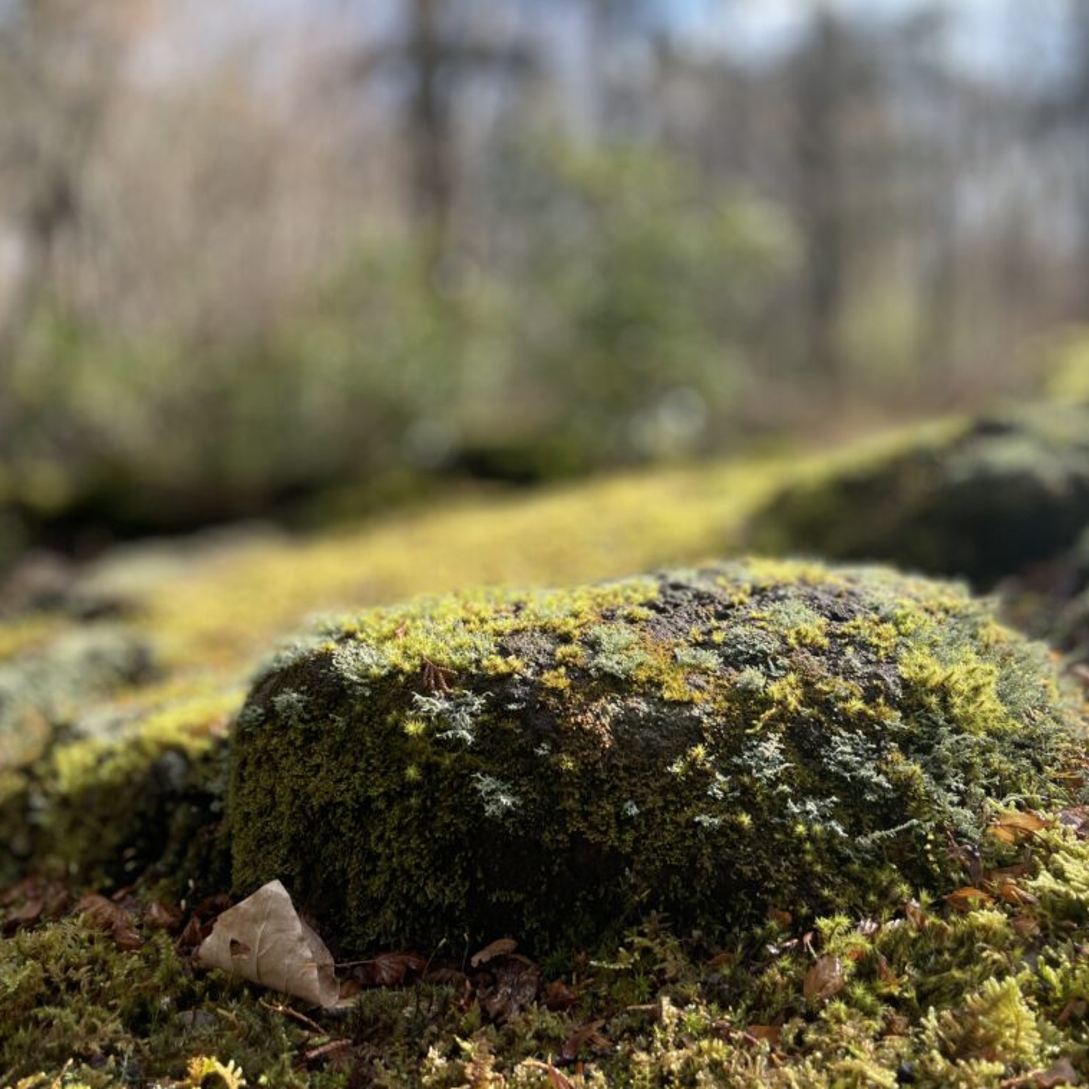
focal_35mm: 31
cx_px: 571
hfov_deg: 52.5
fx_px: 1103
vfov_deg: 52.5
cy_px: 544
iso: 50
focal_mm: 4.2
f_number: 1.6
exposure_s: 1/769
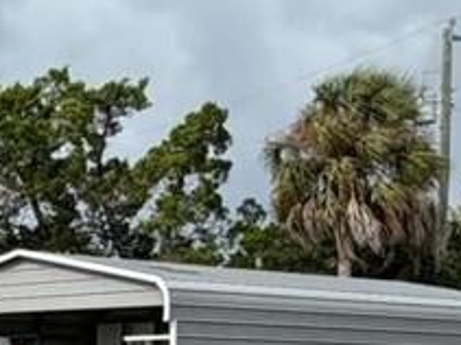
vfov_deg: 13.6
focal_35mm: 106
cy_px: 415
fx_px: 1411
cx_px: -208
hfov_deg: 17.0
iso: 20
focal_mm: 2.22
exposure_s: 1/770
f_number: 2.2
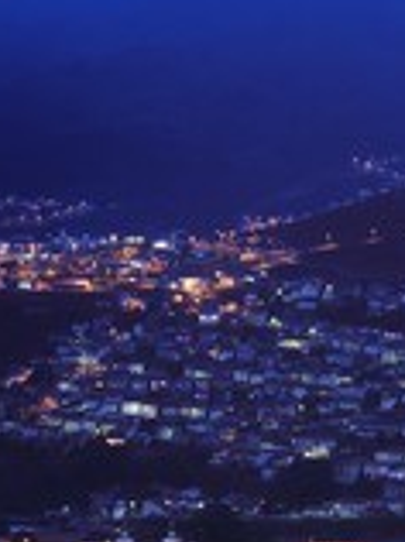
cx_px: 458
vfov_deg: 12.8
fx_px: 2409
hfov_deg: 9.5
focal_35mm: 154
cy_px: 340
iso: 100
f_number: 8
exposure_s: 10
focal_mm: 40
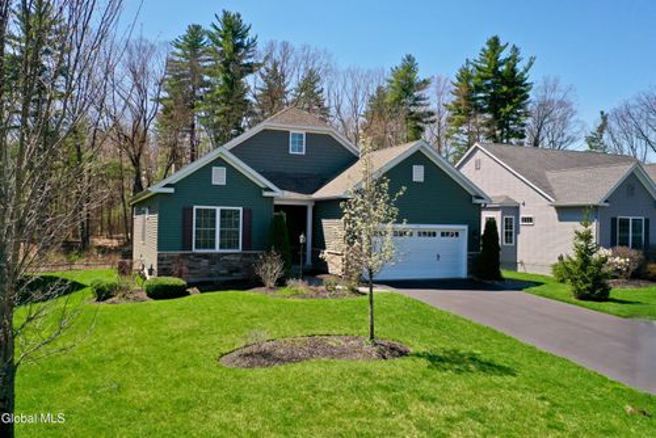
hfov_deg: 65.4
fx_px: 510
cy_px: 219
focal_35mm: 28
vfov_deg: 46.5
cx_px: 328
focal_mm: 10.26
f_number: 3.5
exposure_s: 1/60
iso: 100
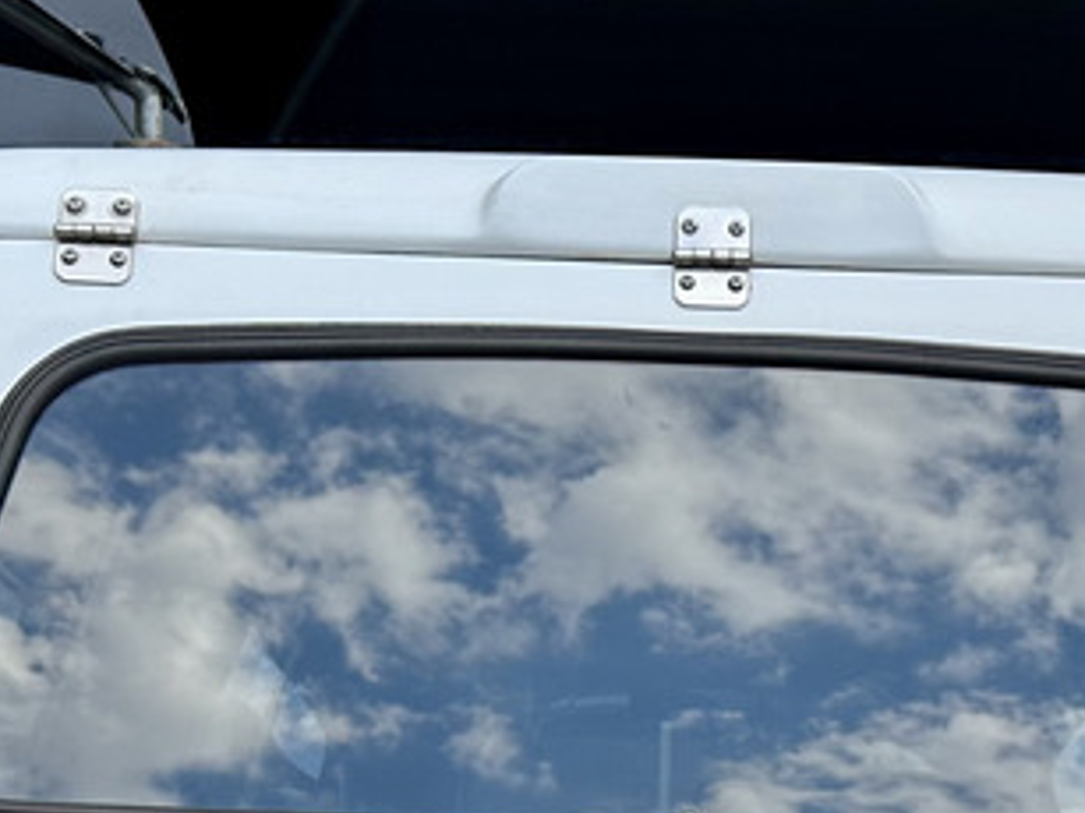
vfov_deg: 16.6
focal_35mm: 80
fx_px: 2507
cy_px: 1255
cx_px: 749
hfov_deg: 24.3
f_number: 1.78
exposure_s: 1/1988
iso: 80
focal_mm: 6.86
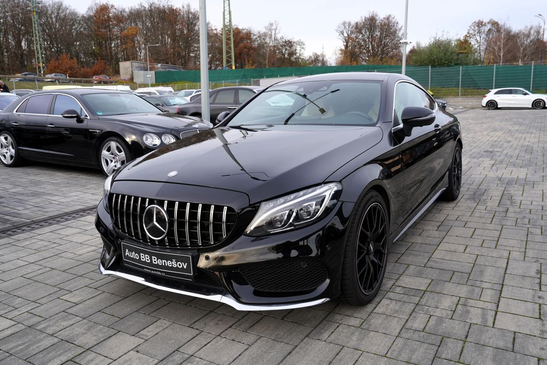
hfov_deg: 63.7
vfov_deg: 45.0
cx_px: 274
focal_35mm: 29
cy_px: 182
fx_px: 441
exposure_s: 1/125
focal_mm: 29
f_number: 5.6
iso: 100
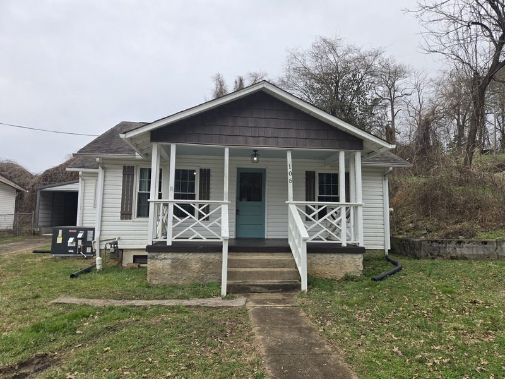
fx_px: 336
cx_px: 252
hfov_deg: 73.9
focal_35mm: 23
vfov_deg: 58.9
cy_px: 190
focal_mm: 5.4
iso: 25
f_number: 1.8
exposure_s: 1/838
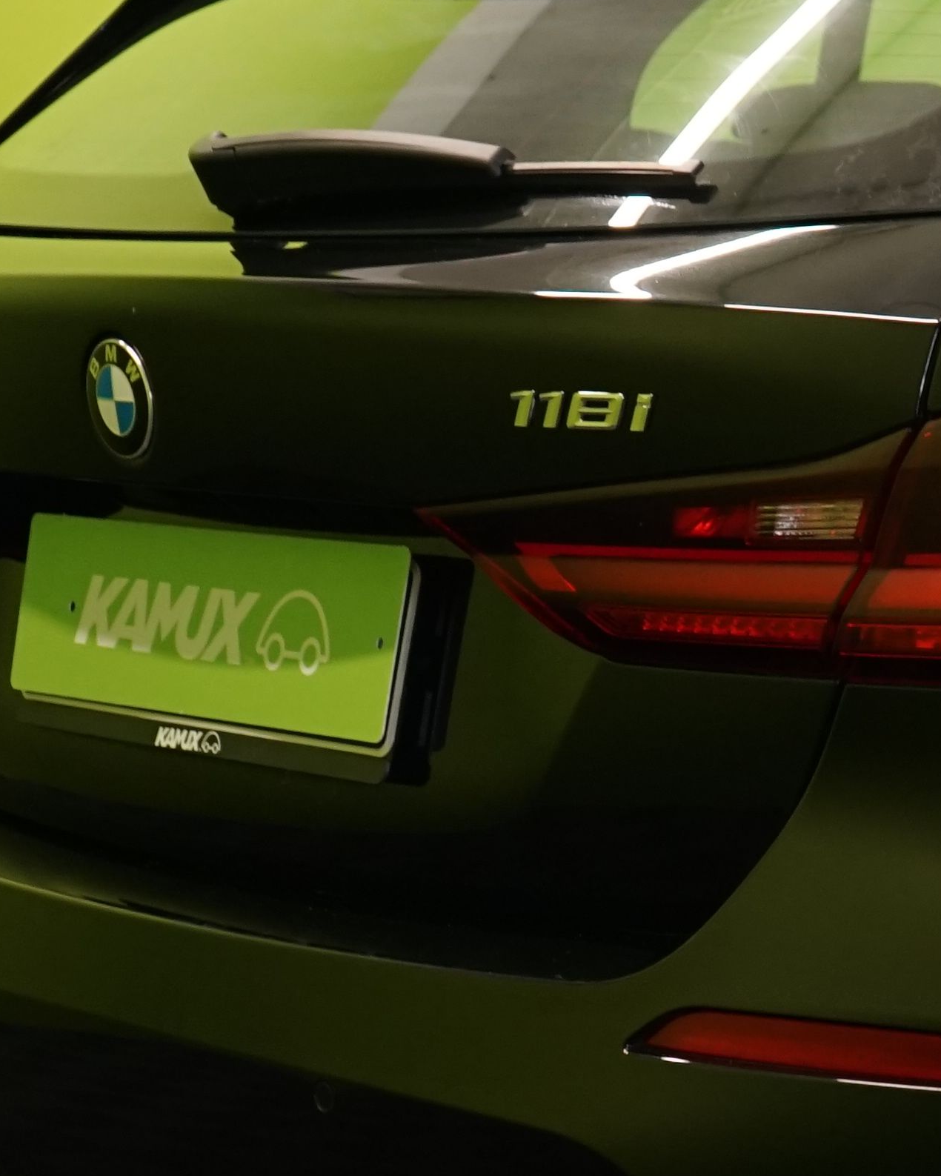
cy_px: 688
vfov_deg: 17.4
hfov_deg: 12.9
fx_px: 3829
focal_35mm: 110
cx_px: 1585
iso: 1000
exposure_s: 1/30
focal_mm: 31
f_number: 4.5
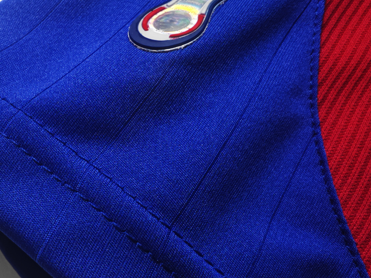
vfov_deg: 34.9
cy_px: 57
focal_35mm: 40
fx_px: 429
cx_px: 128
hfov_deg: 46.2
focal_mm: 2.59
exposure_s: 1/120
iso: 407
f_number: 2.2
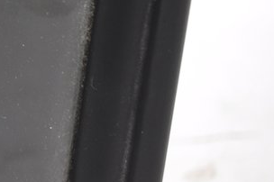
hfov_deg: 5.8
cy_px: 35
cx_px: -480
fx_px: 2562
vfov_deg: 4.1
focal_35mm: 337
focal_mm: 40
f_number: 3
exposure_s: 1/25
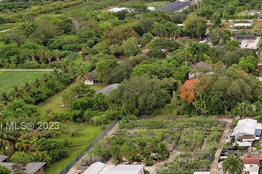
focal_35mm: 64
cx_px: 289
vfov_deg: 21.1
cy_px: 127
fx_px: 465
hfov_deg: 28.5
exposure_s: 1/640
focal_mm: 8.38
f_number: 2.8
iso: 100
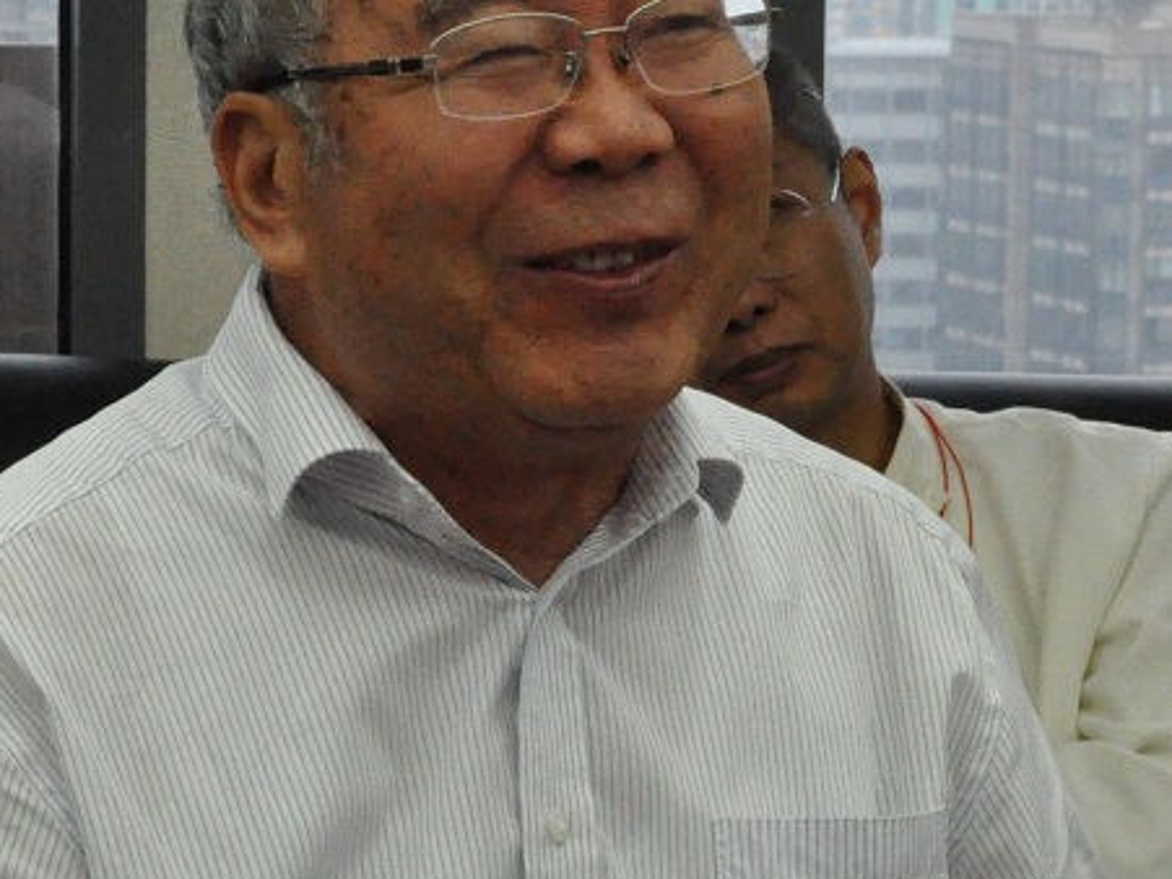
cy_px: 754
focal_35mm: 249
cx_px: 600
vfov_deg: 6.0
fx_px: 8428
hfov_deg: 8.0
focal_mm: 52
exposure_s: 1/160
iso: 3200
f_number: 13
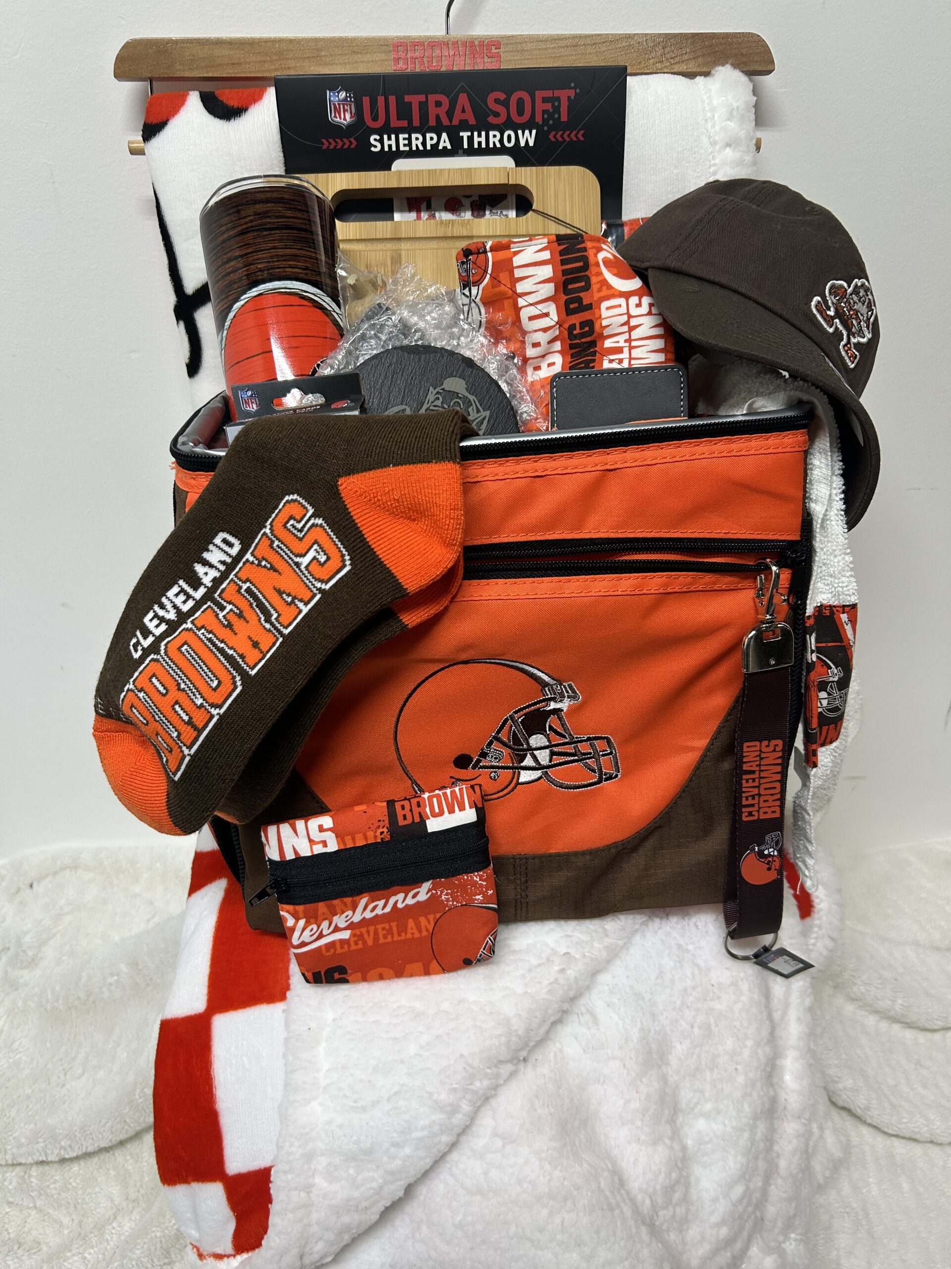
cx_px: 476
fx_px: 952
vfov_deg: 67.3
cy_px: 634
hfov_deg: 53.1
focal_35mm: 26
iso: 125
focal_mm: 5.7
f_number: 1.5
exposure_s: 1/120
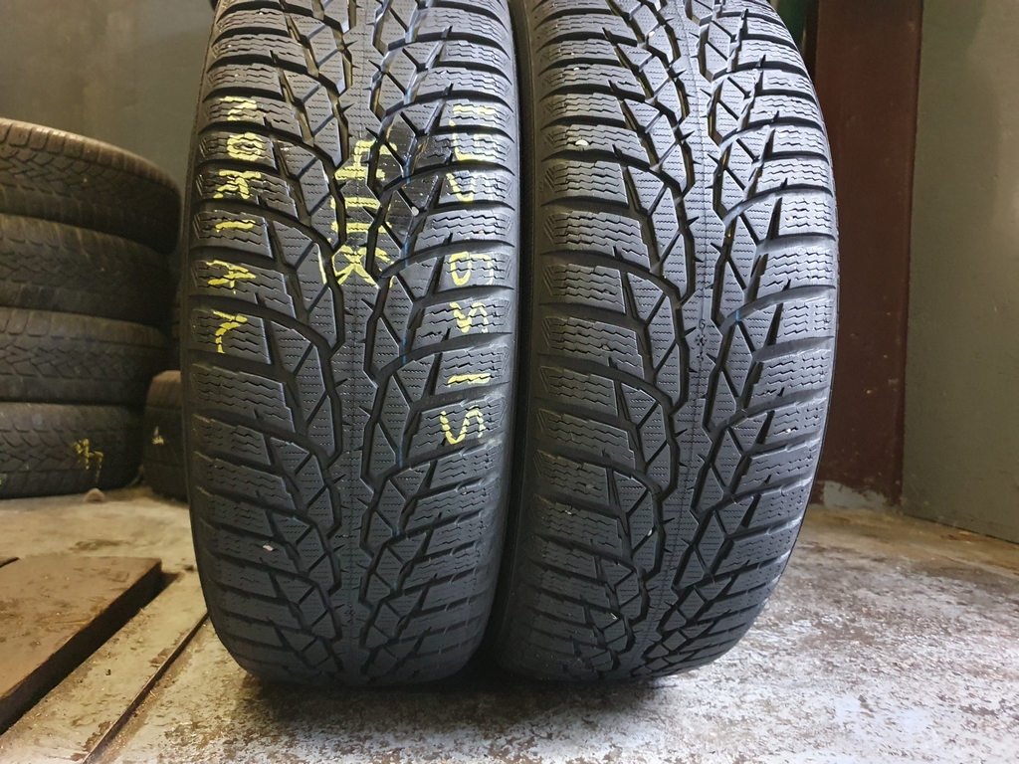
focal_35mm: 26
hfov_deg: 67.3
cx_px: 510
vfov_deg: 53.1
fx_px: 765
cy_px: 382
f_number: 1.5
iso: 640
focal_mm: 4.32
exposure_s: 1/10
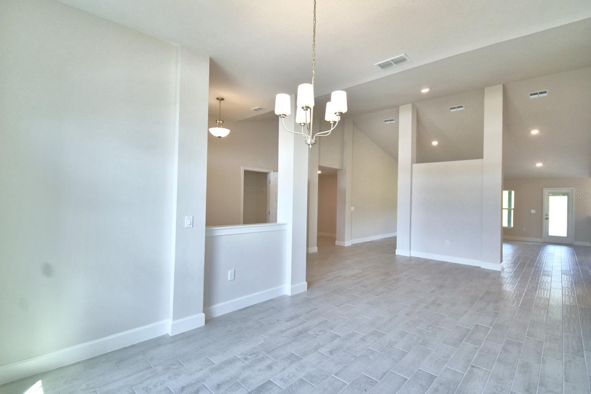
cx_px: 295
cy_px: 195
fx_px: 263
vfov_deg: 73.7
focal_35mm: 16
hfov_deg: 96.7
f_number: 4.5
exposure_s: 1/125
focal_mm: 10
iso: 220
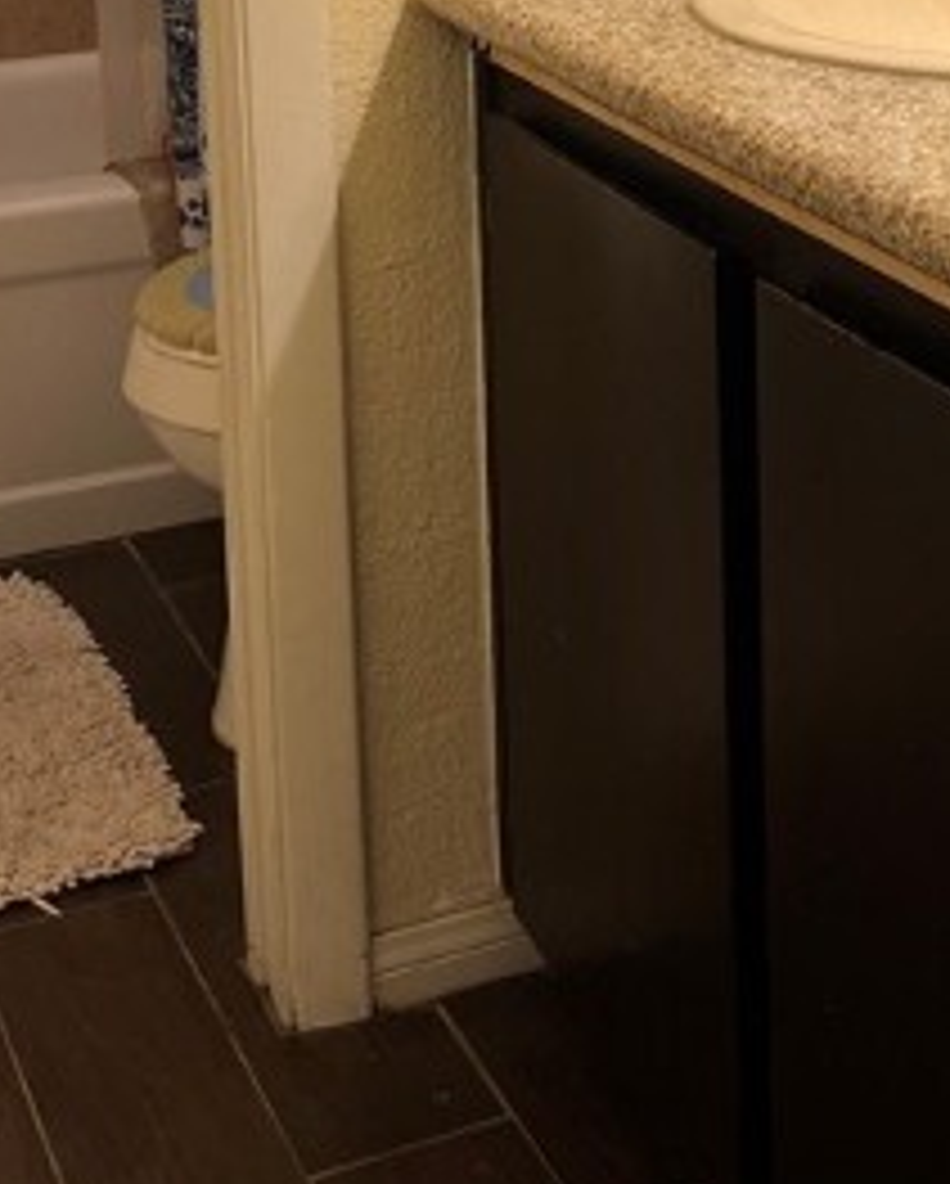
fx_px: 2596
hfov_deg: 20.4
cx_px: 824
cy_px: -122
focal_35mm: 74
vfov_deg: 24.0
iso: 80
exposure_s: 1/60
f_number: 1.5
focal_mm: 5.7
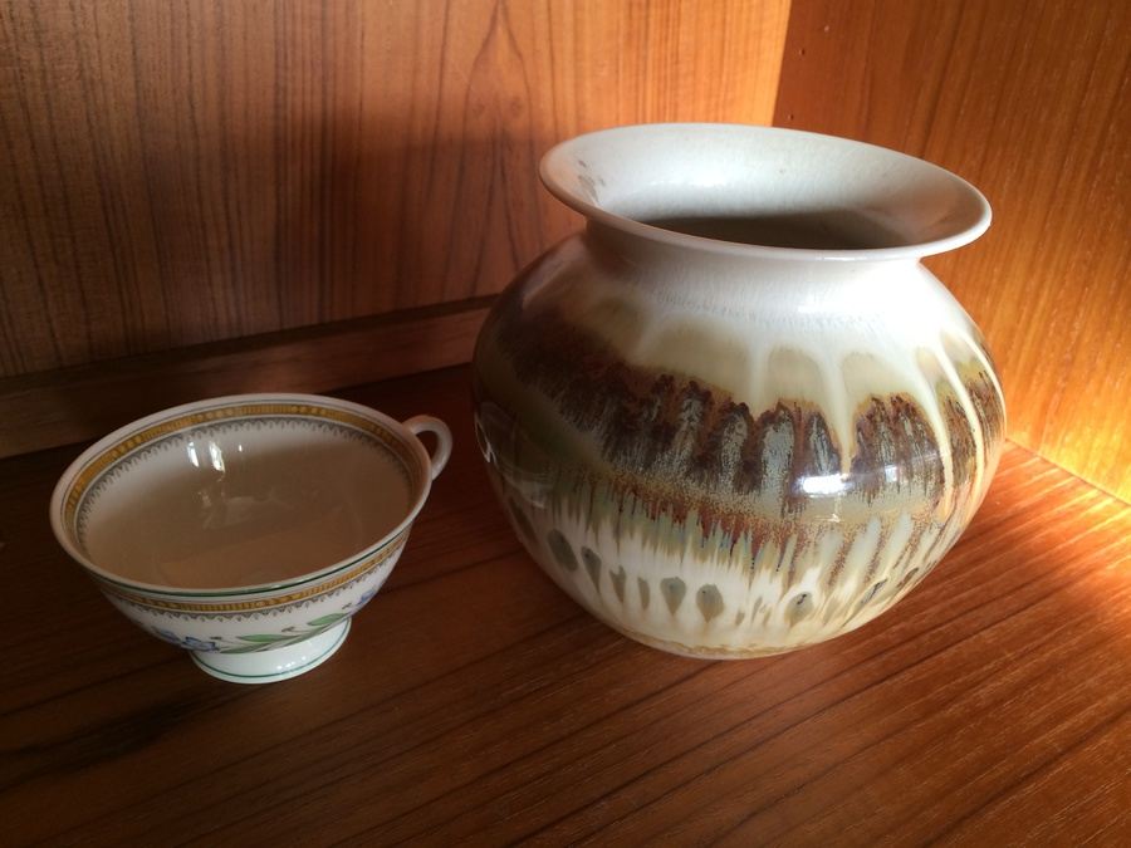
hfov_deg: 60.0
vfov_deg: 46.8
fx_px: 980
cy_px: 424
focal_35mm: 30
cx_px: 566
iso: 40
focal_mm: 4.12
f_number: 2.2
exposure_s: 1/30
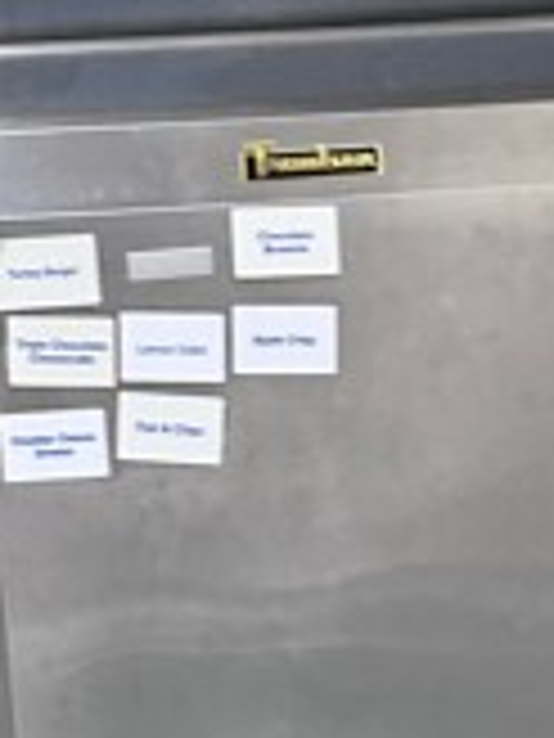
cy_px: 1001
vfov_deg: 15.6
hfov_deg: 12.5
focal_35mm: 119
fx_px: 2539
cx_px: 288
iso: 400
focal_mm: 6.86
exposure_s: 1/60
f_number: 1.78
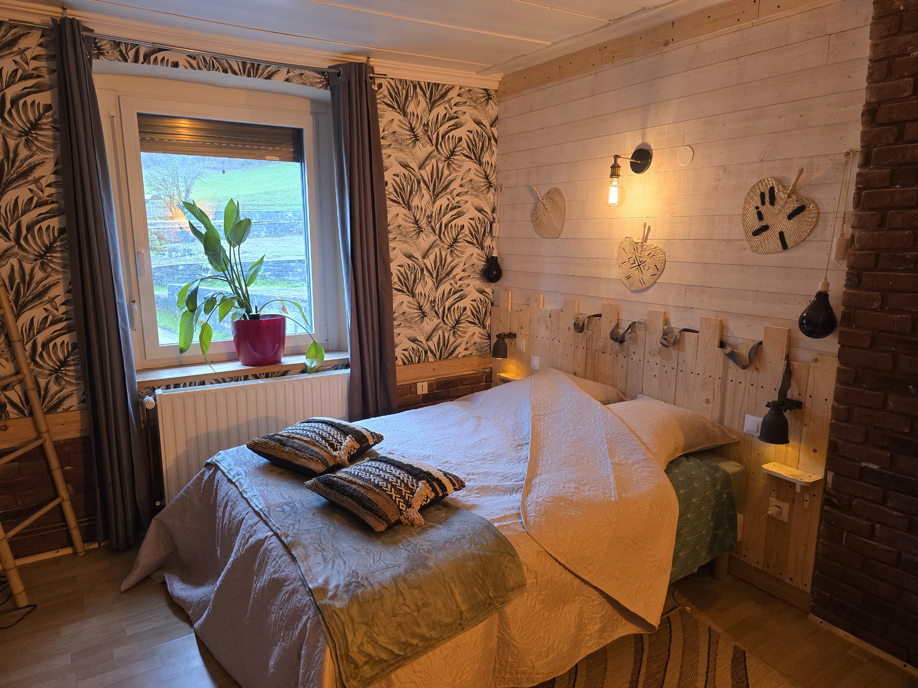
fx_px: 610
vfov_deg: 58.9
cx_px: 459
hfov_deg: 73.9
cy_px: 344
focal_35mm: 23
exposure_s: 1/100
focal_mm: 6.3
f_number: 1.7
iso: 320
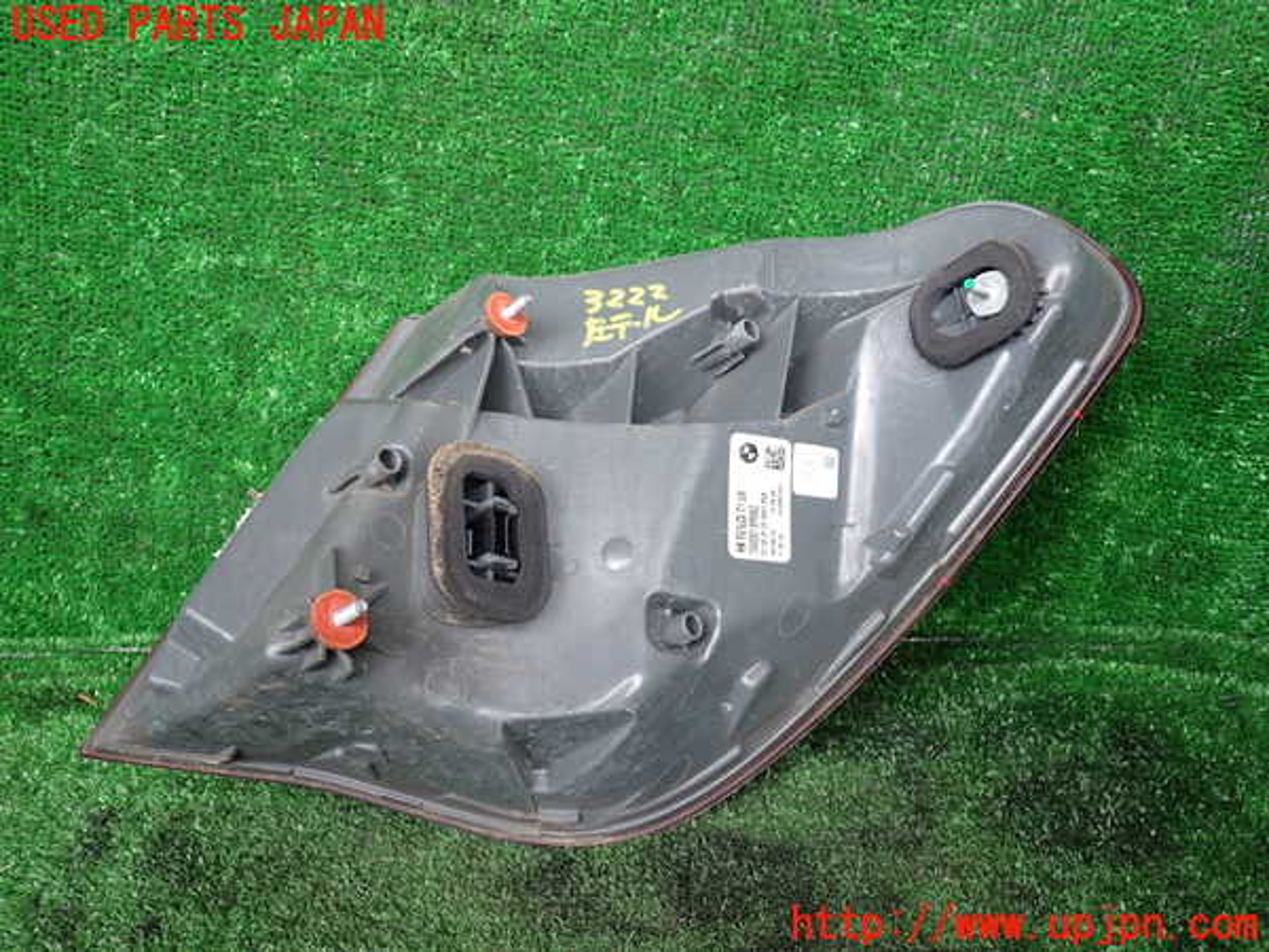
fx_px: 1100
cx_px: 634
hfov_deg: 60.0
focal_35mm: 30
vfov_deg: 46.8
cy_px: 476
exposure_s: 1/80
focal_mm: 5.4
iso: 100
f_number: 2.3
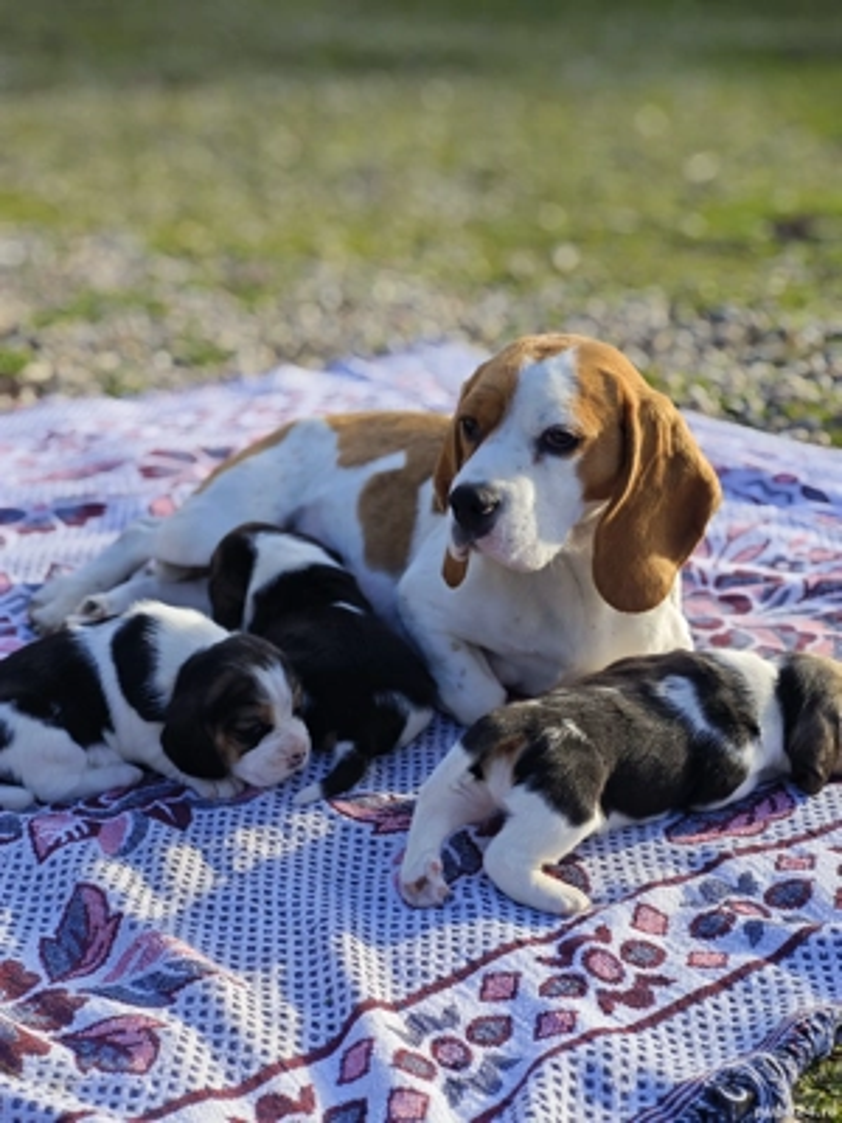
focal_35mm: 60
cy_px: 562
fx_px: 1946
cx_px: 421
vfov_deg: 32.2
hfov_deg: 24.4
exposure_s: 1/280
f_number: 2
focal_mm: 9
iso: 50
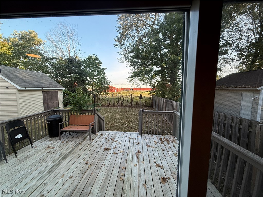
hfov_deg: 102.1
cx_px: 132
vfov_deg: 85.7
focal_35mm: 14
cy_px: 98
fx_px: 106
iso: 64
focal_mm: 2.22
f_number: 2.2
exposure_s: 1/246
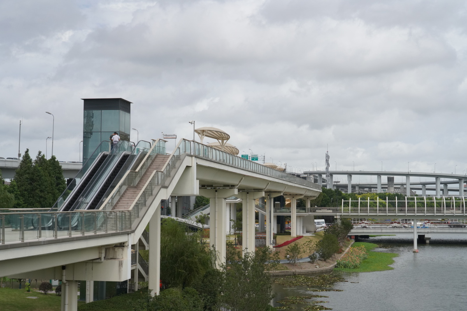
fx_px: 713
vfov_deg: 24.6
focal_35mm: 55
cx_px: 234
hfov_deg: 36.2
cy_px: 156
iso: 1600
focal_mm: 55
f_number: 5.6
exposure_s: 1/8000
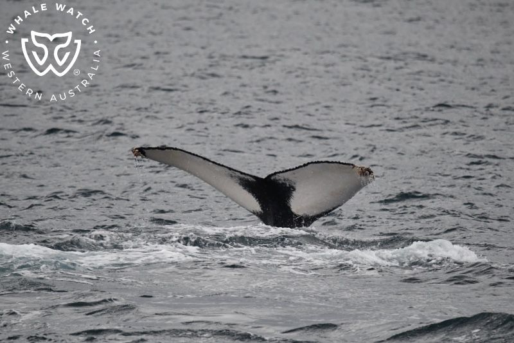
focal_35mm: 600
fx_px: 8564
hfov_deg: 3.4
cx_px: 257
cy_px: 172
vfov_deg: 2.3
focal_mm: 600
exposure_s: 1/8000
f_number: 7.1
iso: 3600
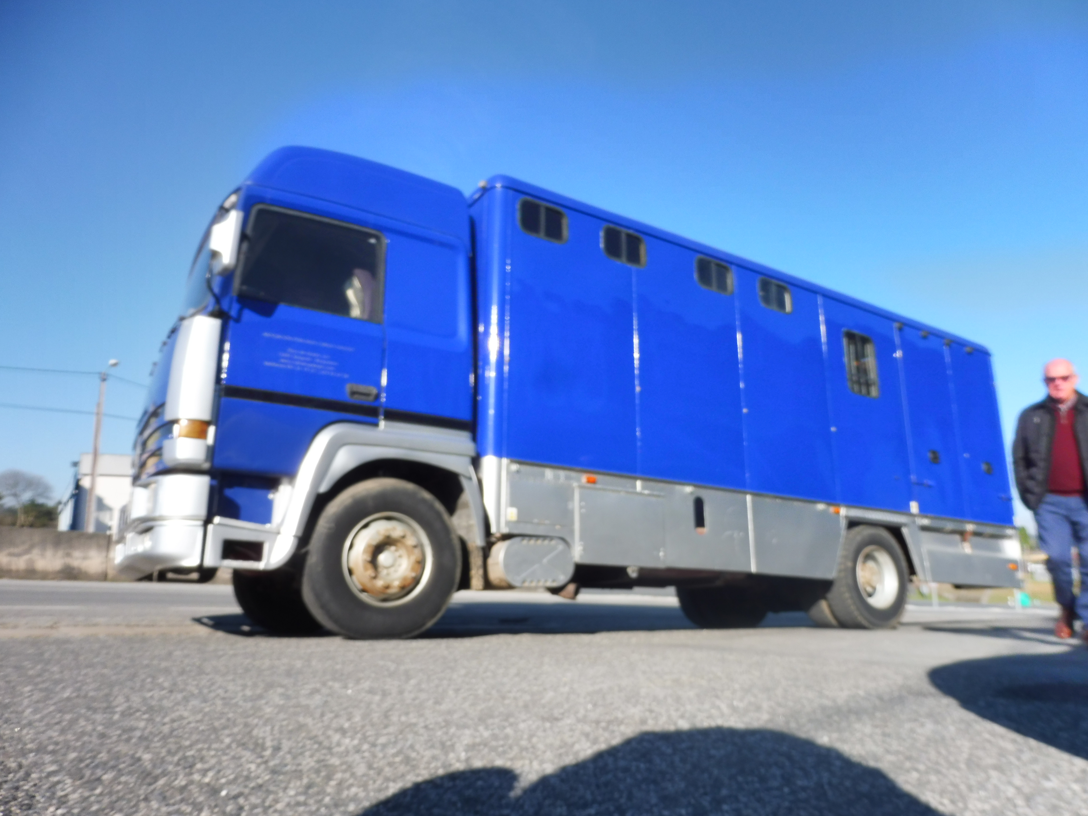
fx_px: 754
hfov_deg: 71.6
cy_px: 408
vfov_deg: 56.8
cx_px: 544
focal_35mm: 24
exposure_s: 1/500
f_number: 4
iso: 100
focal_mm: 4.3
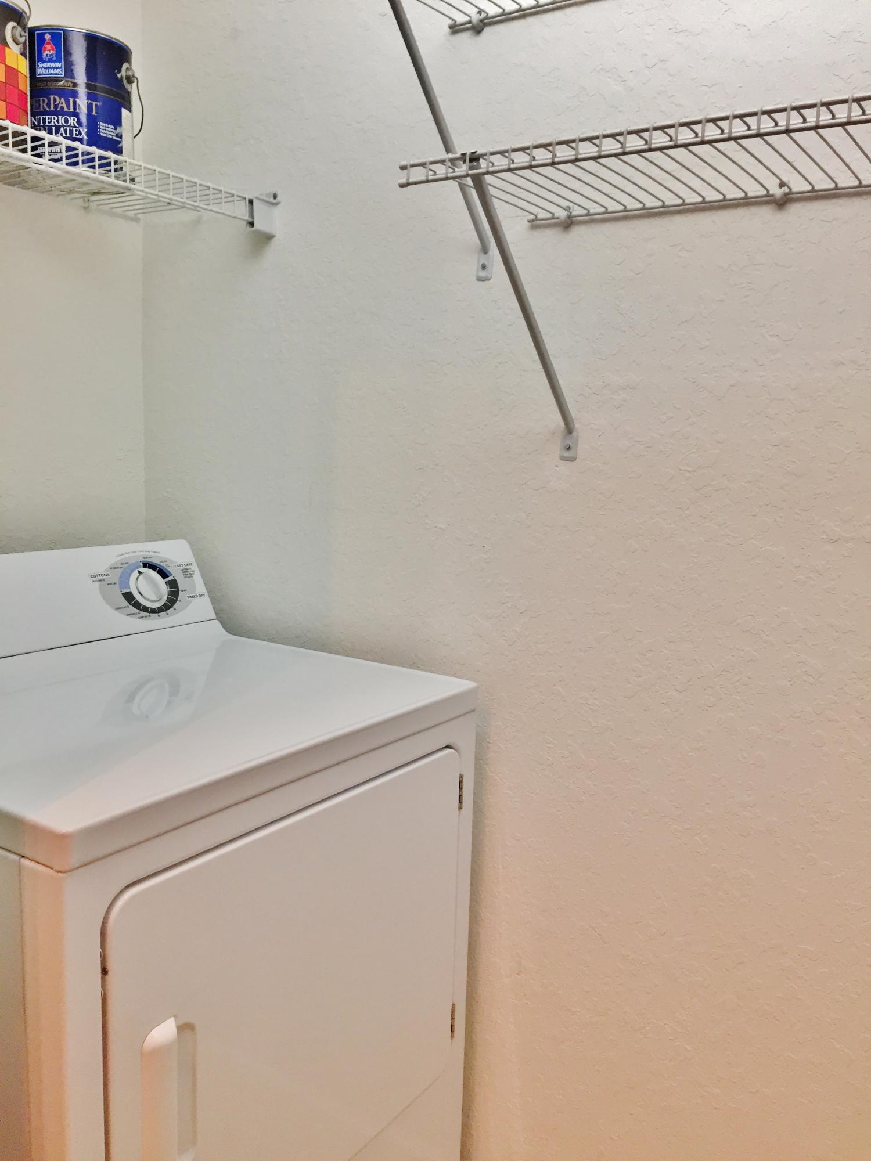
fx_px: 973
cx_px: 436
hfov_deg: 48.2
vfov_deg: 61.7
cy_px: 580
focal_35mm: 29
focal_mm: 4.15
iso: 64
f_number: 2.2
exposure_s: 1/30
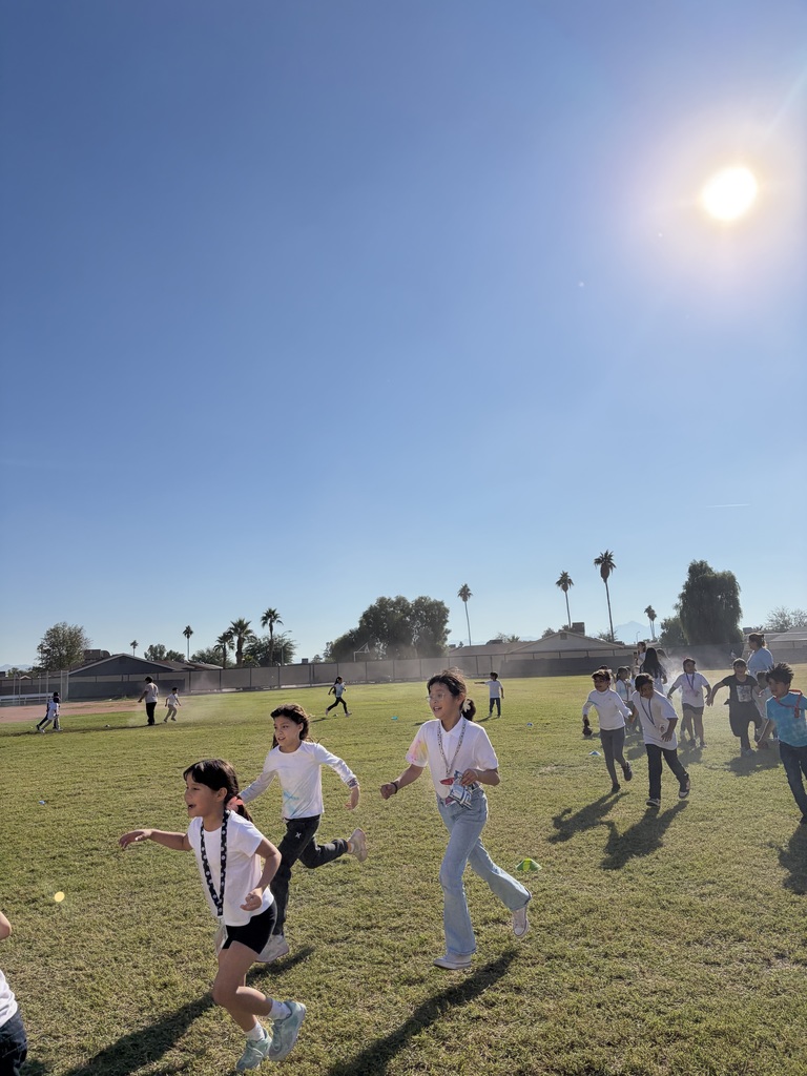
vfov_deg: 67.3
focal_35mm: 26
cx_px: 404
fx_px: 808
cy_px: 538
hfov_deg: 53.1
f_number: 1.6
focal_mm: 5.96
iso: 50
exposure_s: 1/11905
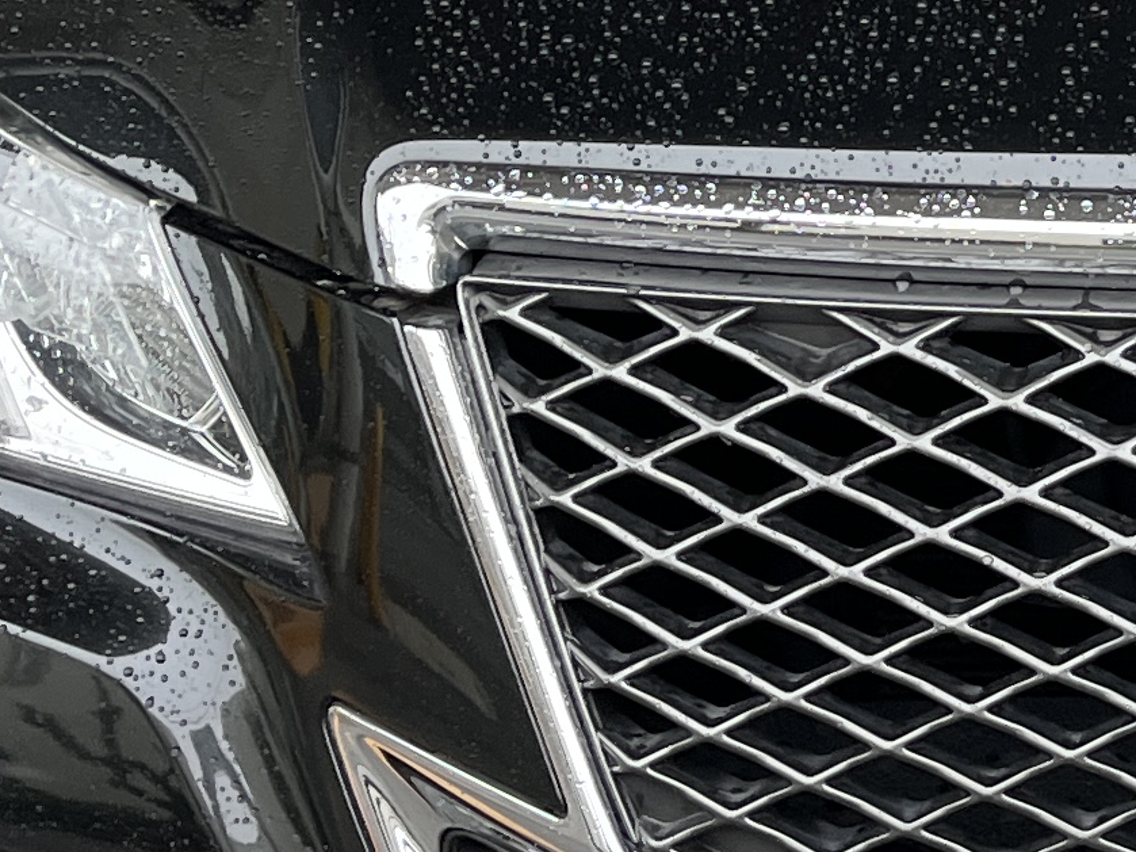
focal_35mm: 125
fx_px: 4102
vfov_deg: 11.8
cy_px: 291
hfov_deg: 14.4
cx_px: 1858
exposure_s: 1/121
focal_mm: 5.1
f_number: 1.6
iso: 80
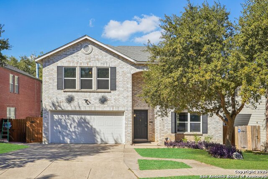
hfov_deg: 54.4
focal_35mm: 35
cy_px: 90
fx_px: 261
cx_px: 134
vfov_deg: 37.9
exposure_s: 1/250
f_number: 8
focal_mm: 35
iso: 100
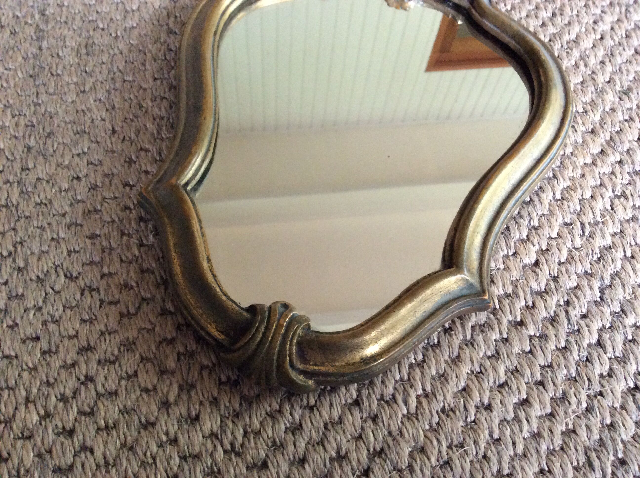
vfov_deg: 44.1
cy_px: 239
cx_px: 320
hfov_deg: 56.9
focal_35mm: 32
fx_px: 591
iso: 250
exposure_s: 1/17
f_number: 2.4
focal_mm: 3.3
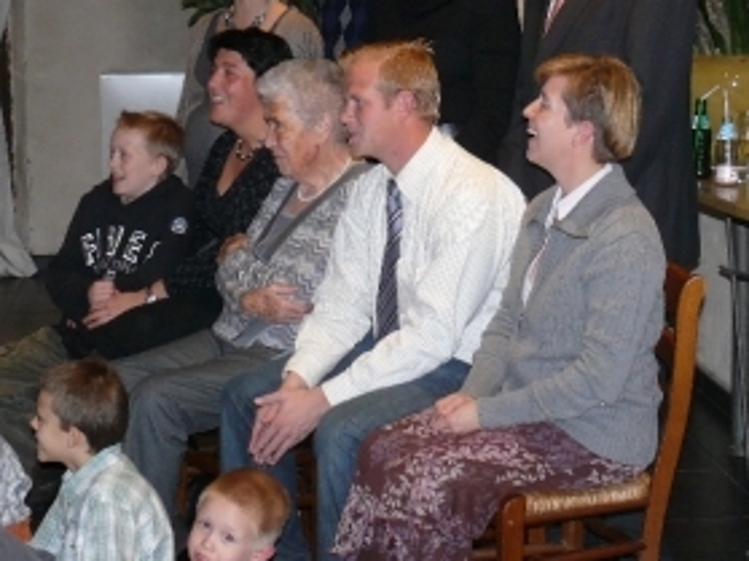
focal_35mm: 86
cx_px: 451
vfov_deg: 17.1
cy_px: 142
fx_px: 1860
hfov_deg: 22.7
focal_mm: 8.5
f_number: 2.8
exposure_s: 1/30
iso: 160
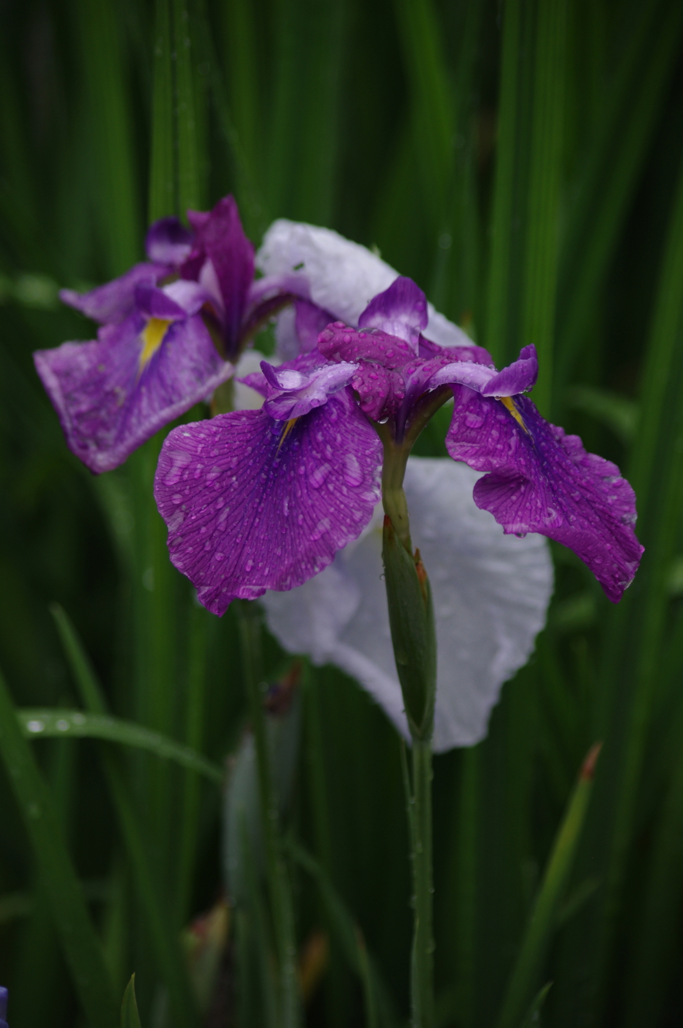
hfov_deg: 9.3
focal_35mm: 147
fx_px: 4193
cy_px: 514
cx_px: 342
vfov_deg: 14.0
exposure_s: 1/200
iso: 200
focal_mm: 97.5
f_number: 5
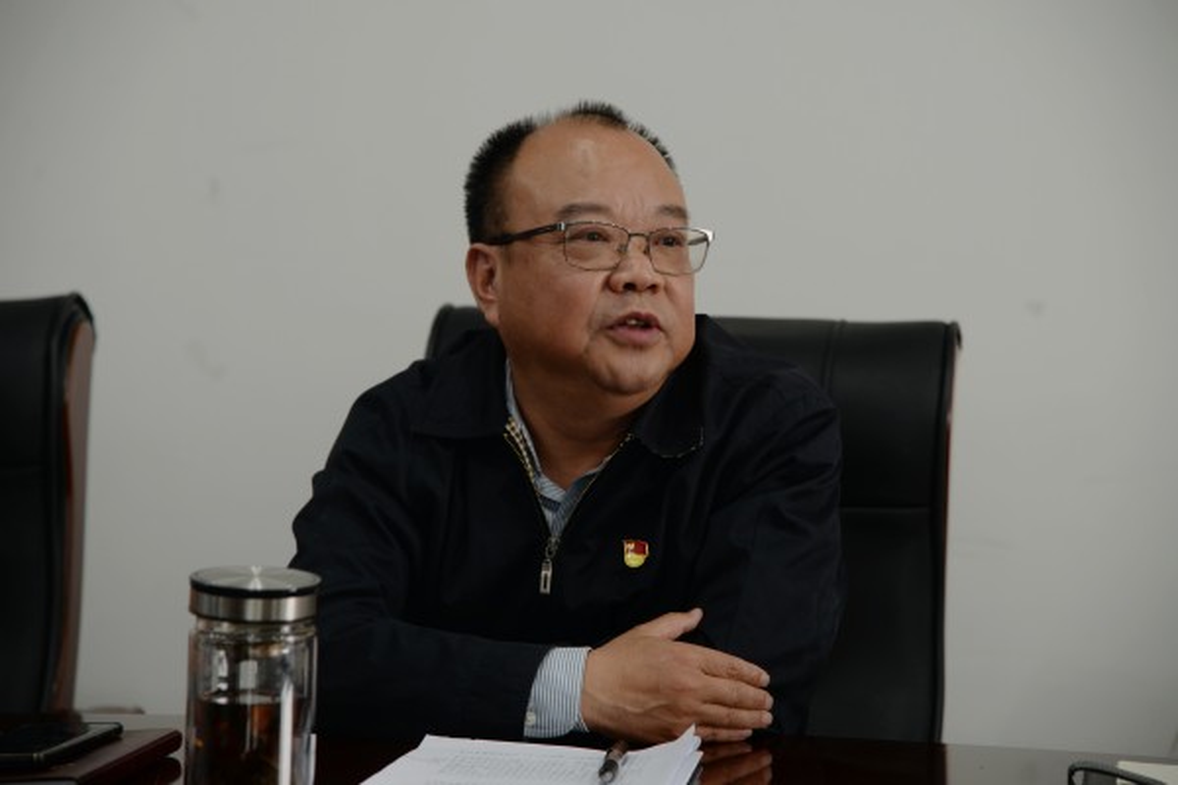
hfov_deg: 19.5
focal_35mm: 105
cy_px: 392
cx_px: 589
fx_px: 3436
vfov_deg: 13.0
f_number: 5
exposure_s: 1/30
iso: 320
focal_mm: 105
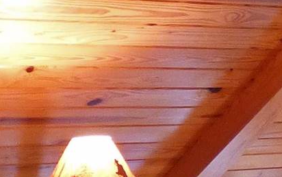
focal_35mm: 158
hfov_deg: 13.2
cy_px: 130
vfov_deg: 8.3
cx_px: 185
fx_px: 1215
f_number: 2.8
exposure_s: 1/10
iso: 400
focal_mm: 3.58
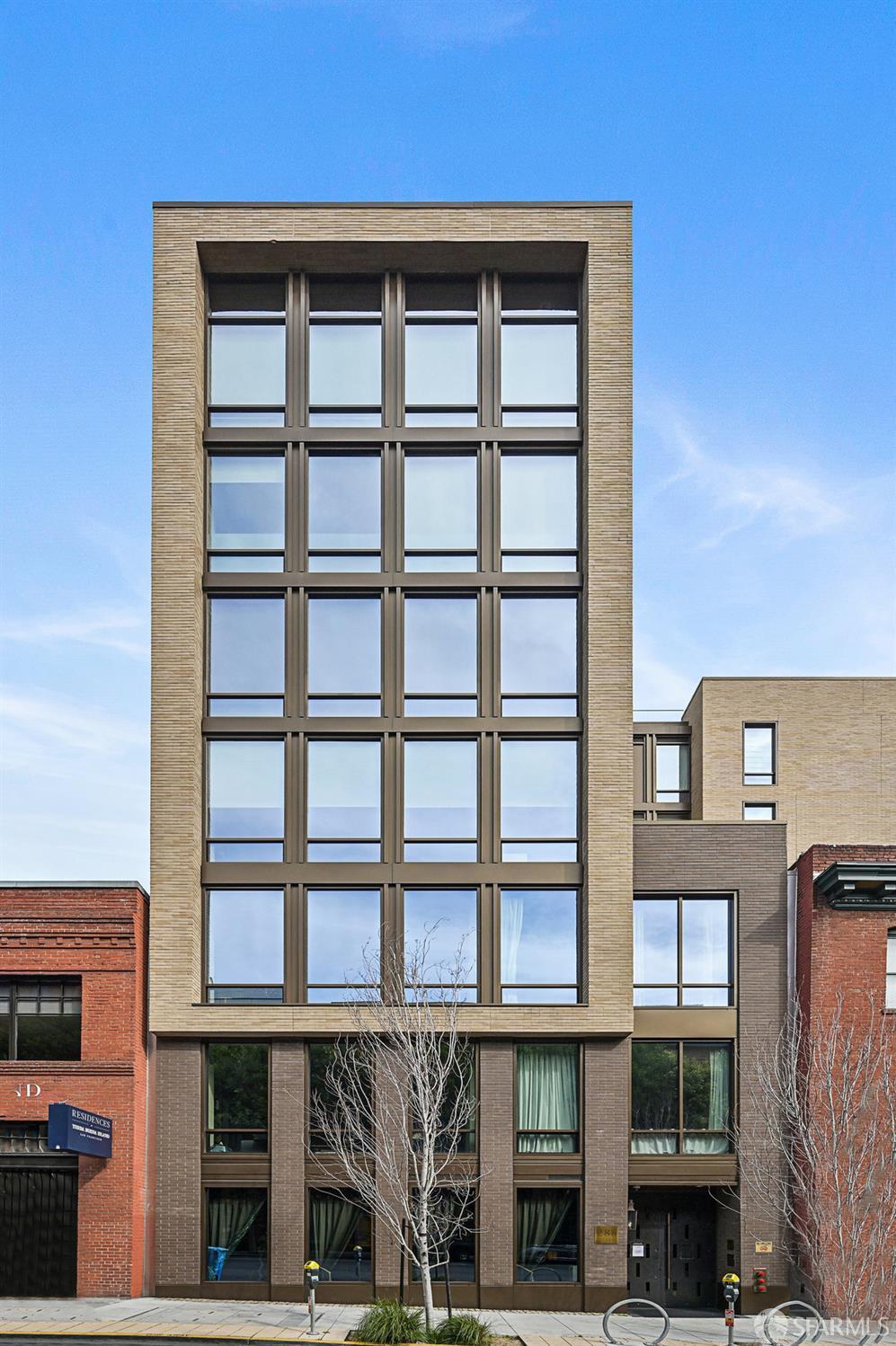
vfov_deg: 88.5
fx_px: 691
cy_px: 673
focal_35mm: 18
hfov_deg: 65.9
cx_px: 448
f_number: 9
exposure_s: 1/800
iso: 400
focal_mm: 18.5
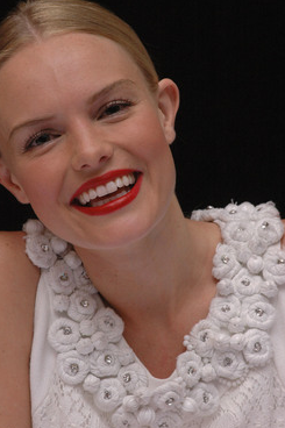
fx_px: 2419
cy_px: 211
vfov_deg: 10.1
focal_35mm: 204
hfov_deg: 6.7
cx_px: 134
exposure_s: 1/400
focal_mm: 125
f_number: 10
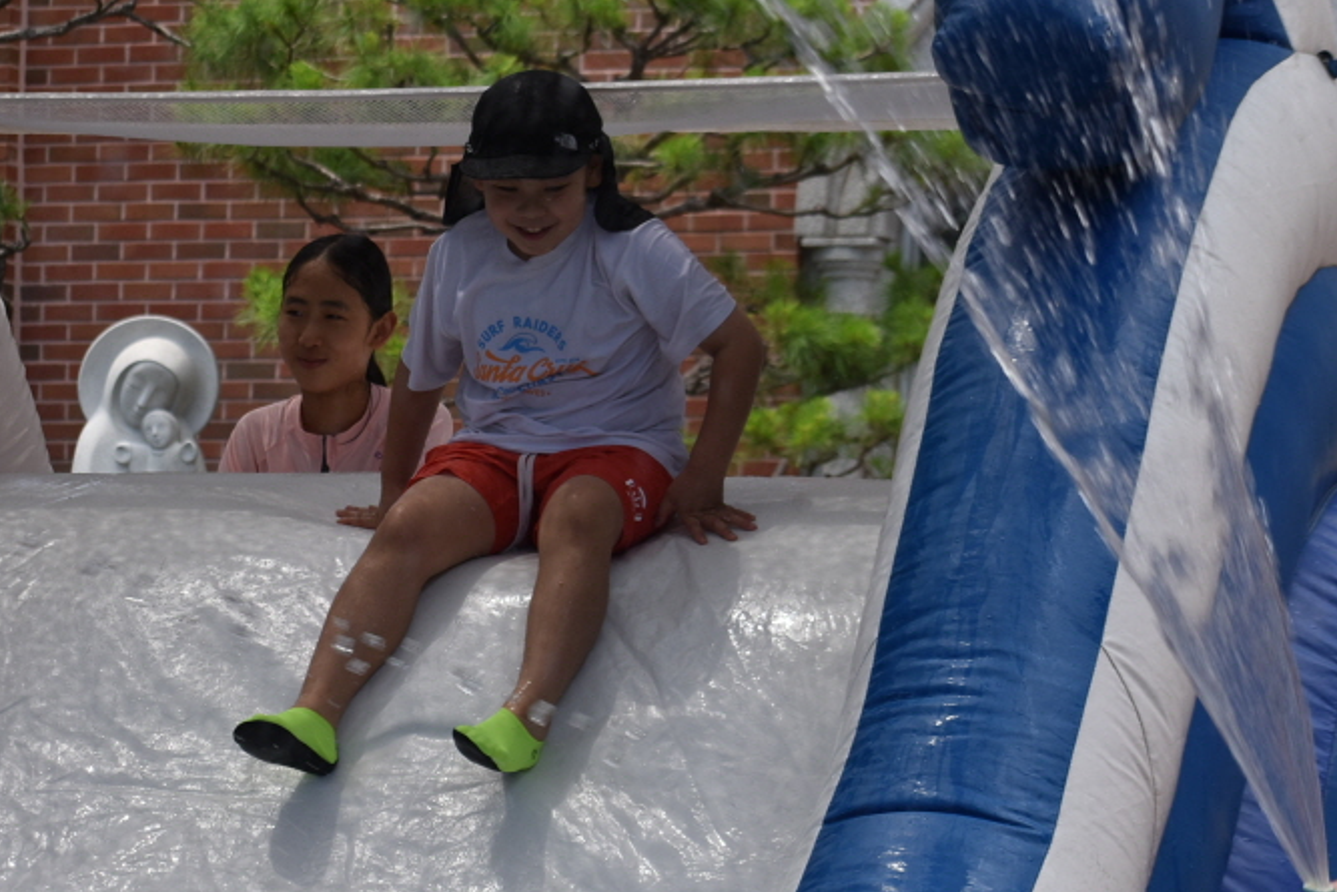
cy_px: 627
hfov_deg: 11.4
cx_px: 439
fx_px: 6686
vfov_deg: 7.6
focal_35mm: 180
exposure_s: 1/250
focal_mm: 80
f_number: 8
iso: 220
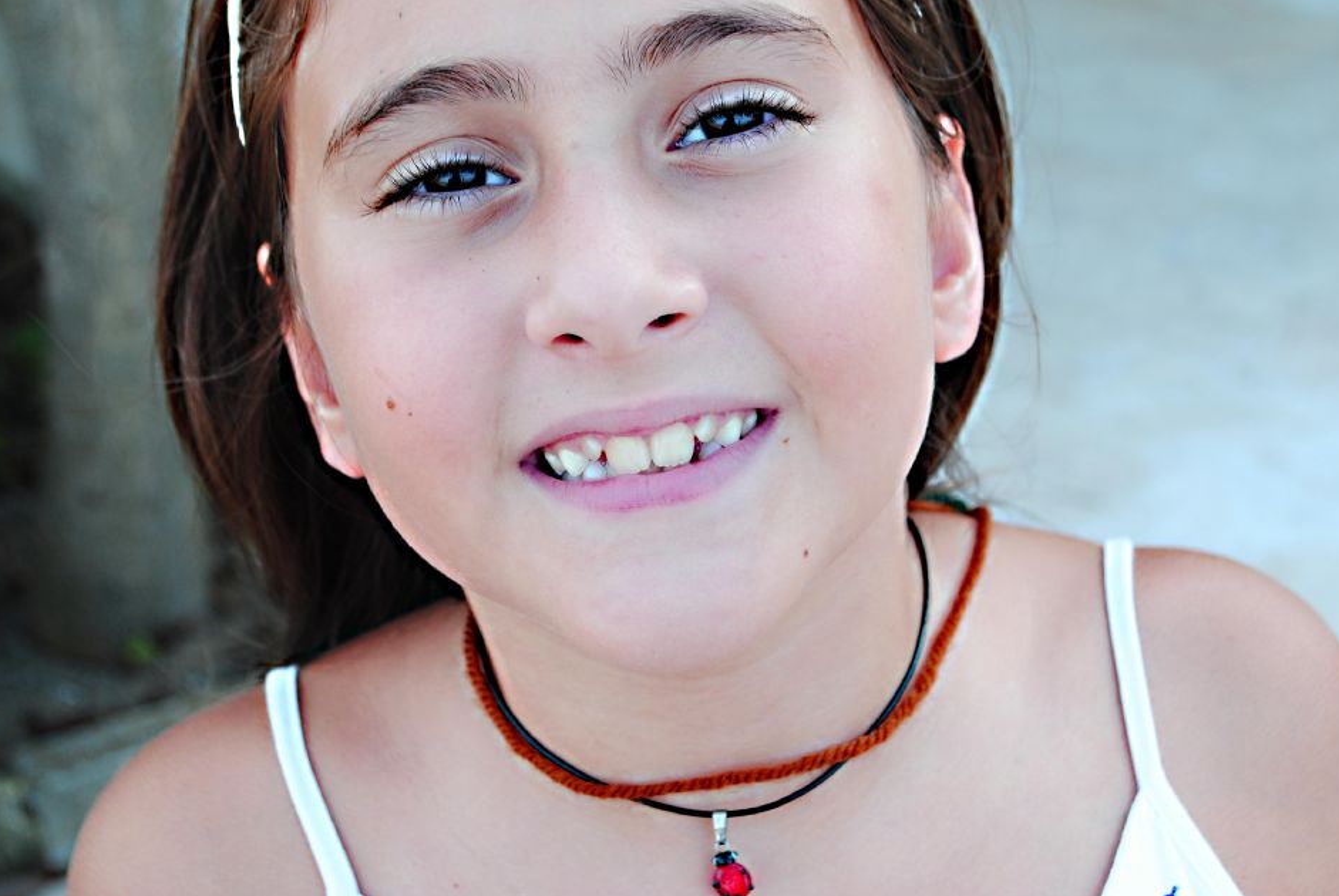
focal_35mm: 62
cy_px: 417
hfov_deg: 32.3
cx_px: 676
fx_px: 2309
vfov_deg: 22.0
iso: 320
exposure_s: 1/125
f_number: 6.3
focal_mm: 38
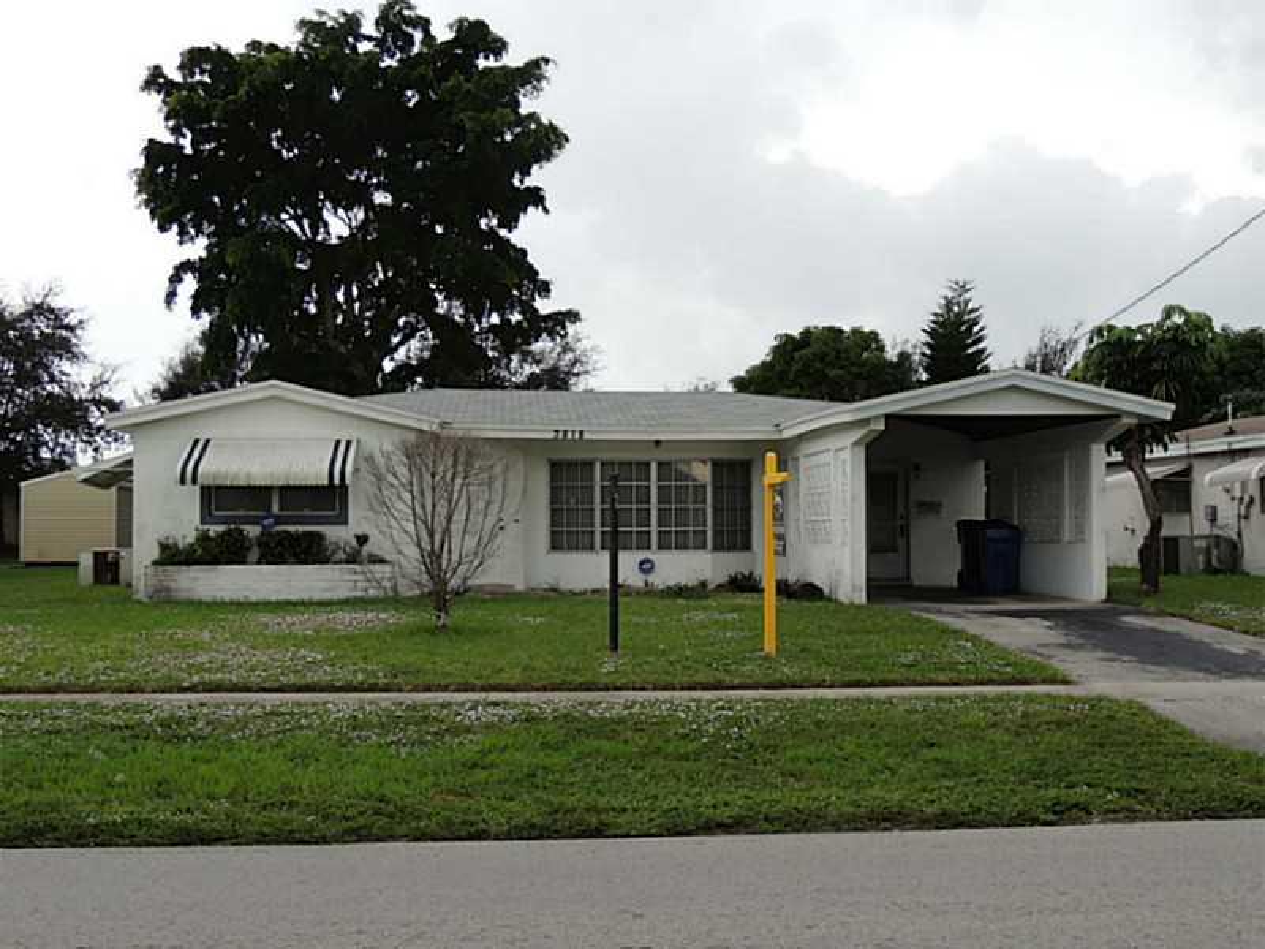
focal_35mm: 43
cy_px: 474
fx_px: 1571
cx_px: 632
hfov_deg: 43.9
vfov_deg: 33.6
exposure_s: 1/160
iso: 100
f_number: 3.4
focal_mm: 7.6
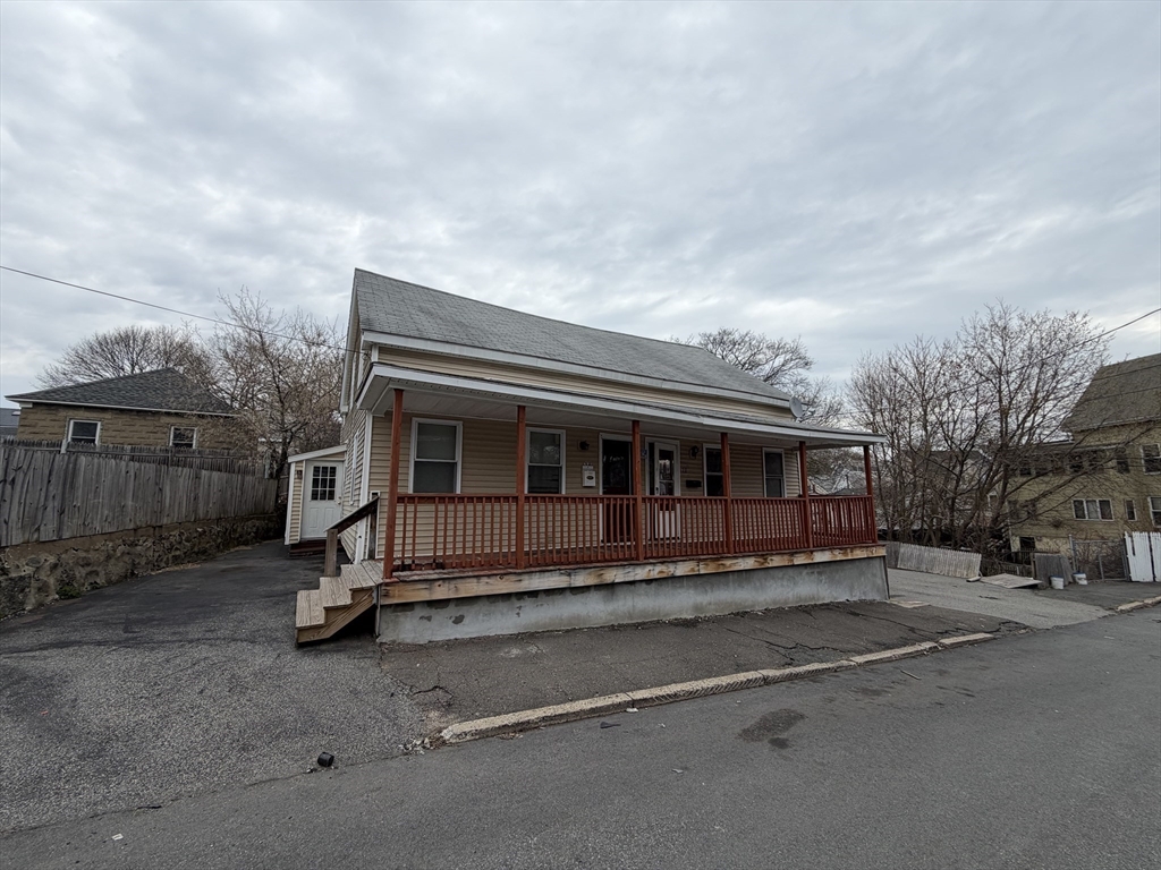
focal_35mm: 14
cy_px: 435
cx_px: 580
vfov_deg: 85.7
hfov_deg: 102.1
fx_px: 470
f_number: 2.2
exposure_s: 1/770
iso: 32
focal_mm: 2.22
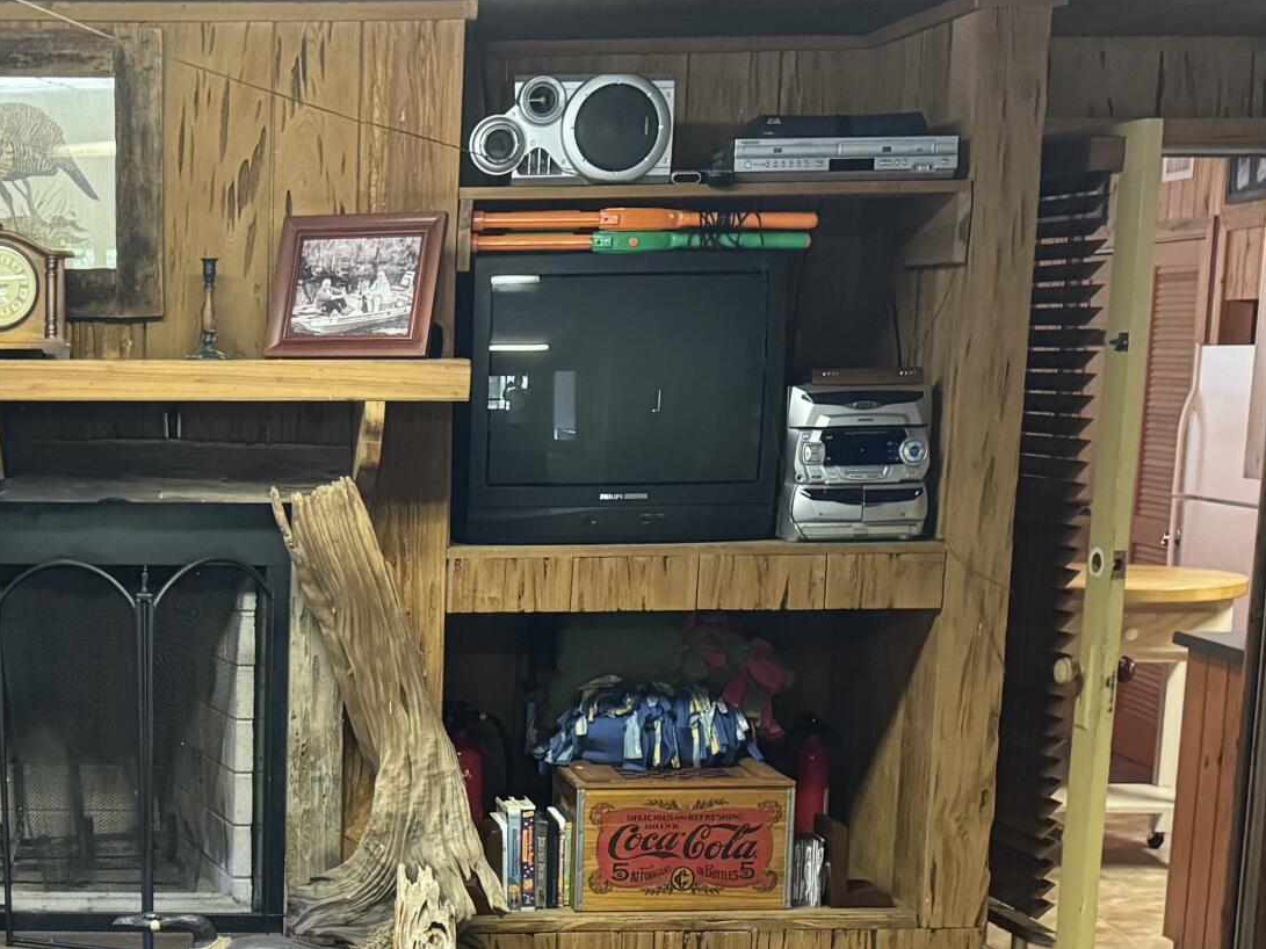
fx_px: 2414
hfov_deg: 28.3
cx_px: 139
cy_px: 836
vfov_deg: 21.8
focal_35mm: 66
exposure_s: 1/60
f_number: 1.78
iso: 800
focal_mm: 6.76
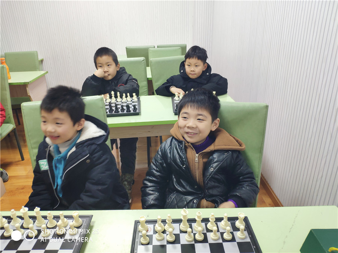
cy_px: 126
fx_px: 205
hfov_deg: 79.0
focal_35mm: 21
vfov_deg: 63.4
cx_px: 169
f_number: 1.8
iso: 279
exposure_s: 1/50
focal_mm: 4.22
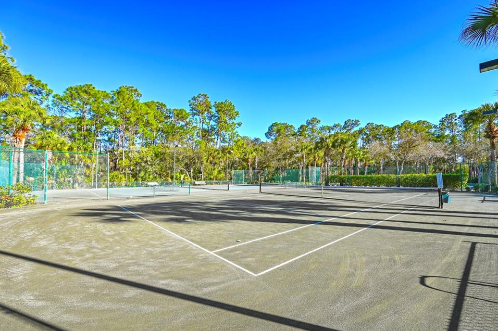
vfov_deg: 77.2
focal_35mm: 15
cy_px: 169
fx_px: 207
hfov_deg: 100.4
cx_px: 249
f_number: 6.3
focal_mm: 14
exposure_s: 1/320
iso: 100
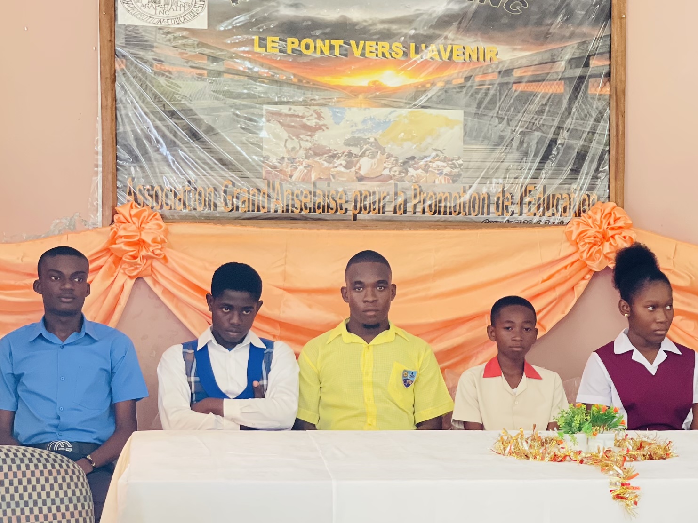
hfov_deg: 22.5
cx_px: 429
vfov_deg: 17.0
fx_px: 1754
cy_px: 316
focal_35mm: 87
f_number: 2.2
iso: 400
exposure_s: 1/40
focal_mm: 7.5
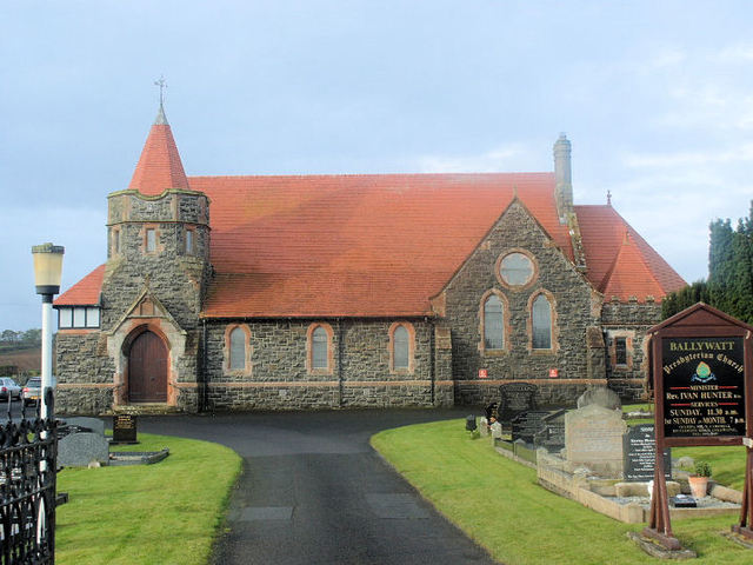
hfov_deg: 38.2
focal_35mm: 50
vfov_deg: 29.1
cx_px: 376
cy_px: 282
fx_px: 1088
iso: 80
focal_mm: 11.1
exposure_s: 1/180
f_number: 4
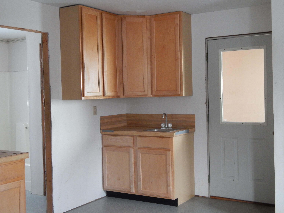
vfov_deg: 29.7
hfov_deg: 38.9
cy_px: 106
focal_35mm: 49
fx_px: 402
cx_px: 142
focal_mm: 8.6
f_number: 3.7
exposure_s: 1/15
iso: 450
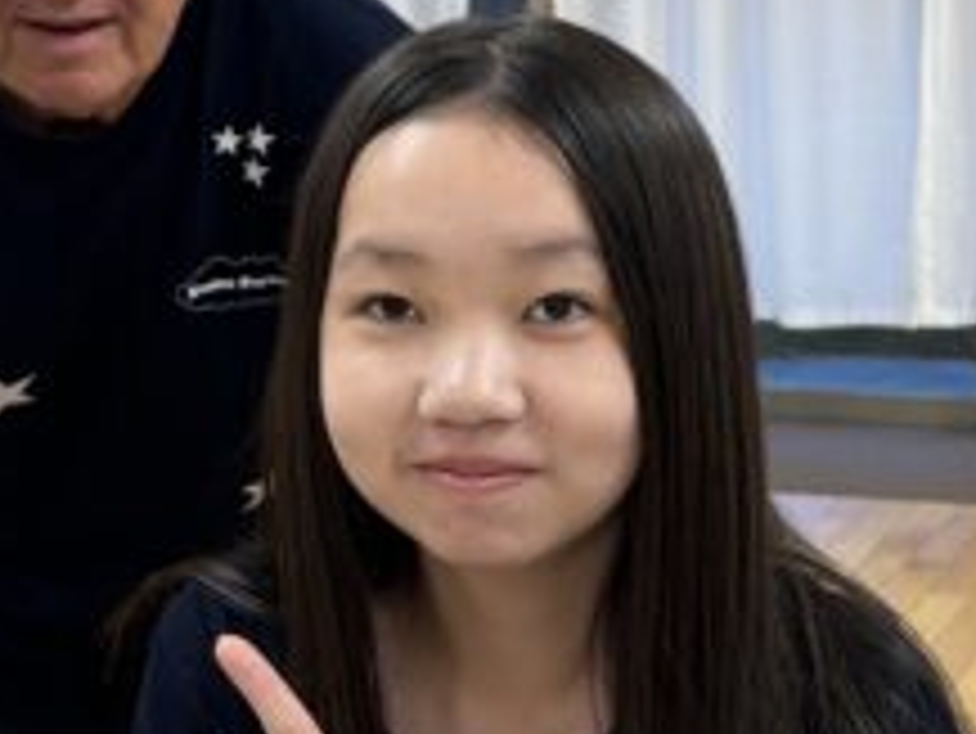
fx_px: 3188
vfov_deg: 13.1
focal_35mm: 113
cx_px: 702
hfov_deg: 17.3
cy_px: 360
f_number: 1.78
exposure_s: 1/120
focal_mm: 6.76
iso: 125
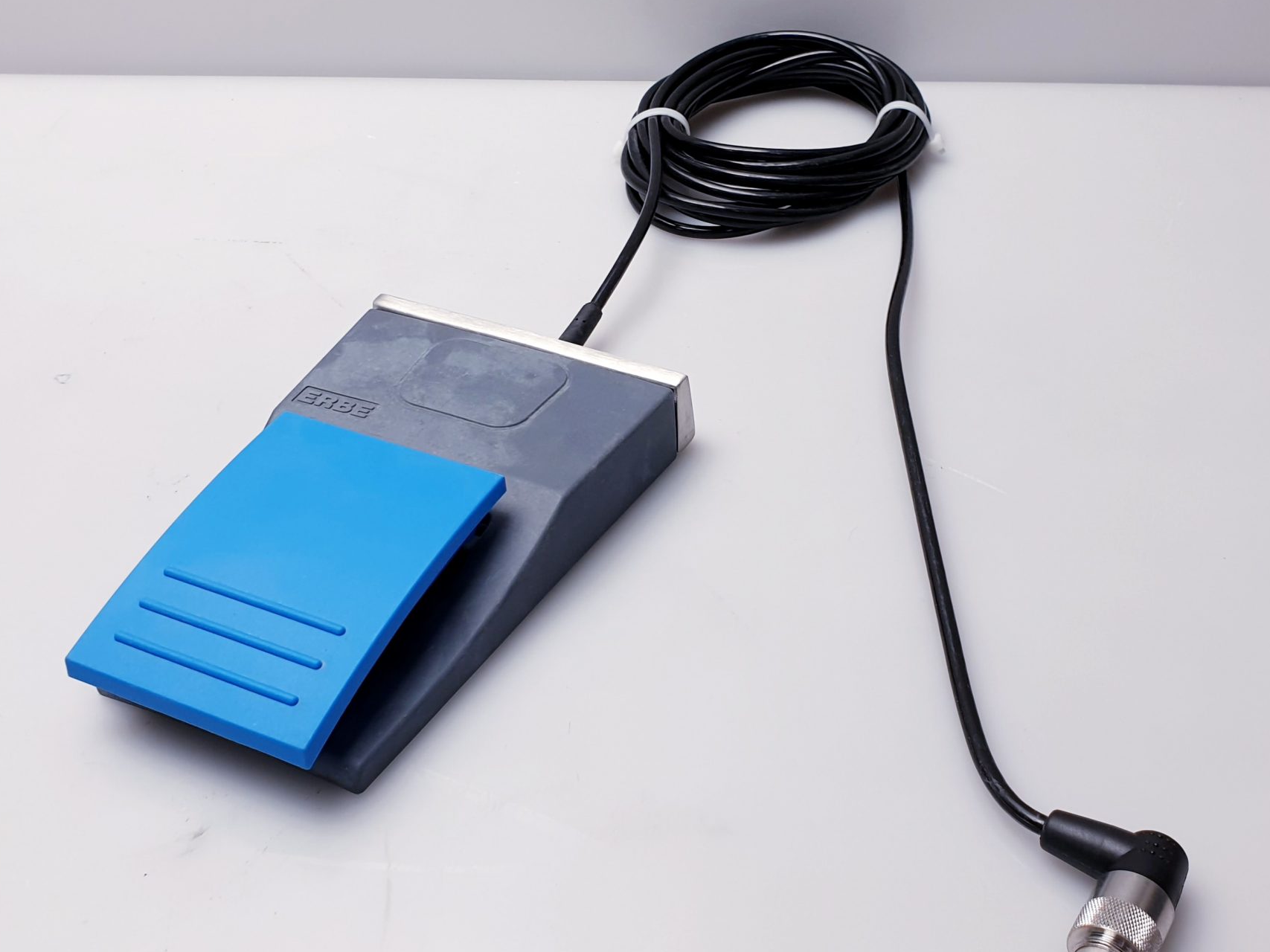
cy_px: 479
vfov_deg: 36.8
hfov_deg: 47.8
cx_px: 691
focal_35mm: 39
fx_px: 1431
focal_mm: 4.3
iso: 50
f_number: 2.4
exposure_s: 1/100
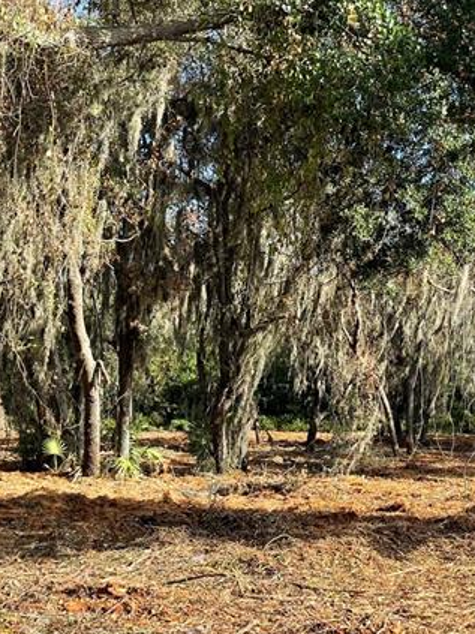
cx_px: 403
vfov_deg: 30.4
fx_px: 1153
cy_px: 454
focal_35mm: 63
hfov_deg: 22.8
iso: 32
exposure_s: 1/985
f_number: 1.6
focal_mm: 5.1
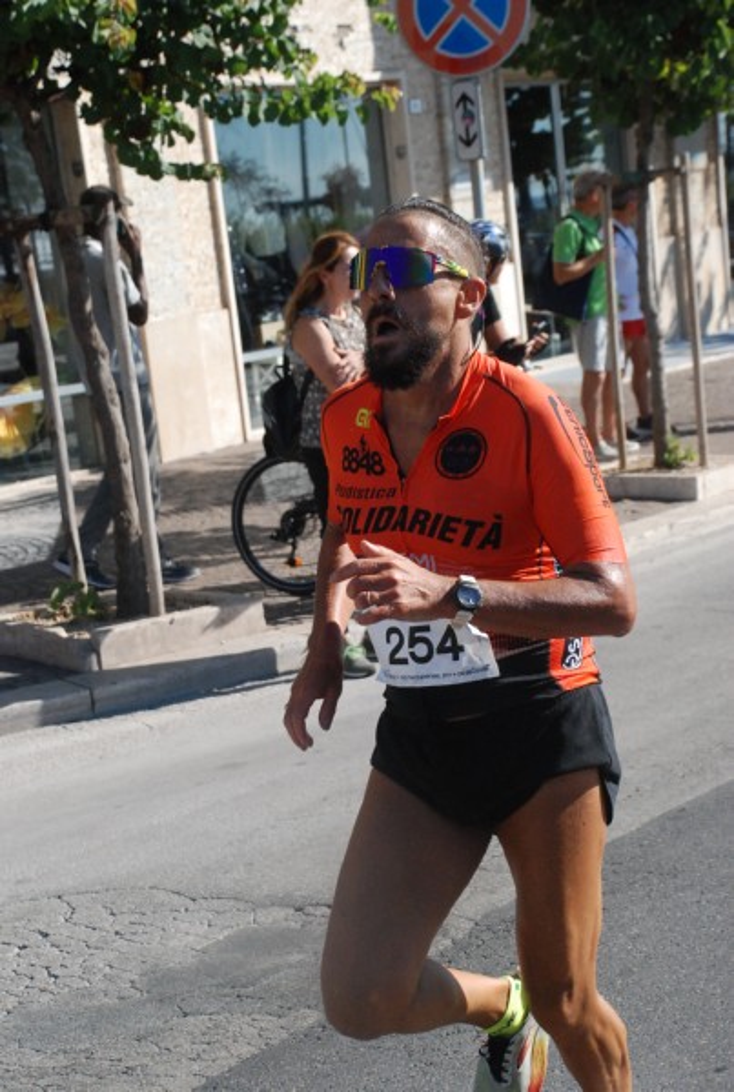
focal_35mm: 78
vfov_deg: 25.9
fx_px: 2373
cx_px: 367
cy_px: 546
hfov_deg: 17.6
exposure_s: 1/1600
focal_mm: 52
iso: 1000
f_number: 7.1
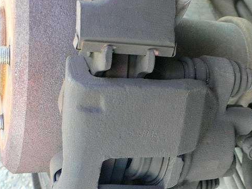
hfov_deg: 33.8
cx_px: 184
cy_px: 126
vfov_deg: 25.9
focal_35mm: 56
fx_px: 407
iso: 200
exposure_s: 1/20
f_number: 2.8
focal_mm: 6.3
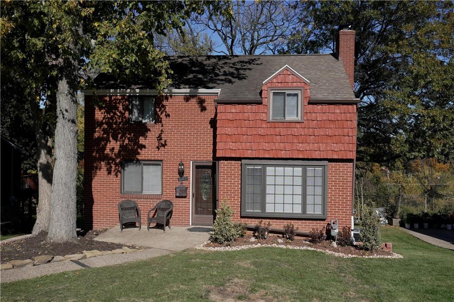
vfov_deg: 38.3
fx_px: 435
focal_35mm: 34
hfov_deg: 55.1
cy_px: 151
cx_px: 227
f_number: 2.8
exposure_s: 1/4000
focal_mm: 23
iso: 125
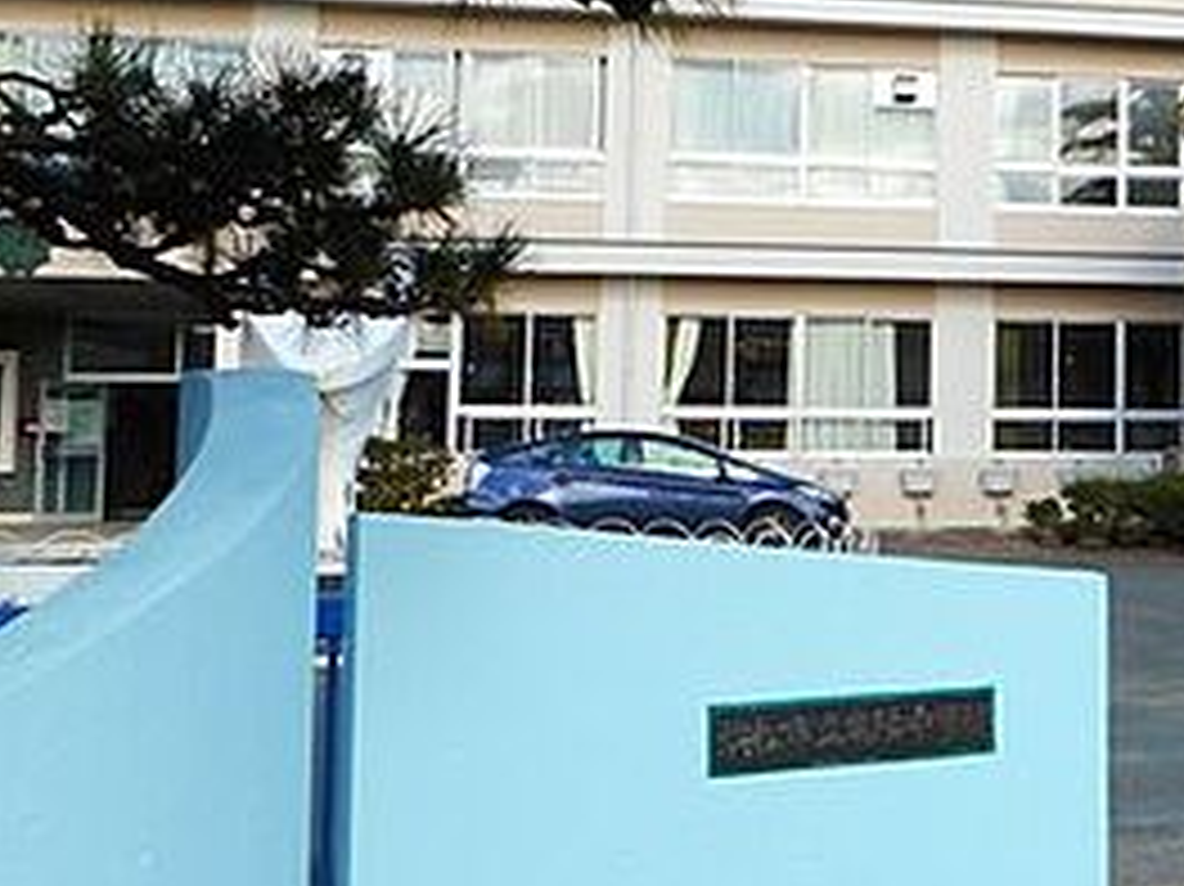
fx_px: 2017
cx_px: 1319
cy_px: 313
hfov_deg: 29.4
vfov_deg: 24.7
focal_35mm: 59
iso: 80
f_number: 3.7
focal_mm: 4.5
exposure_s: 1/320
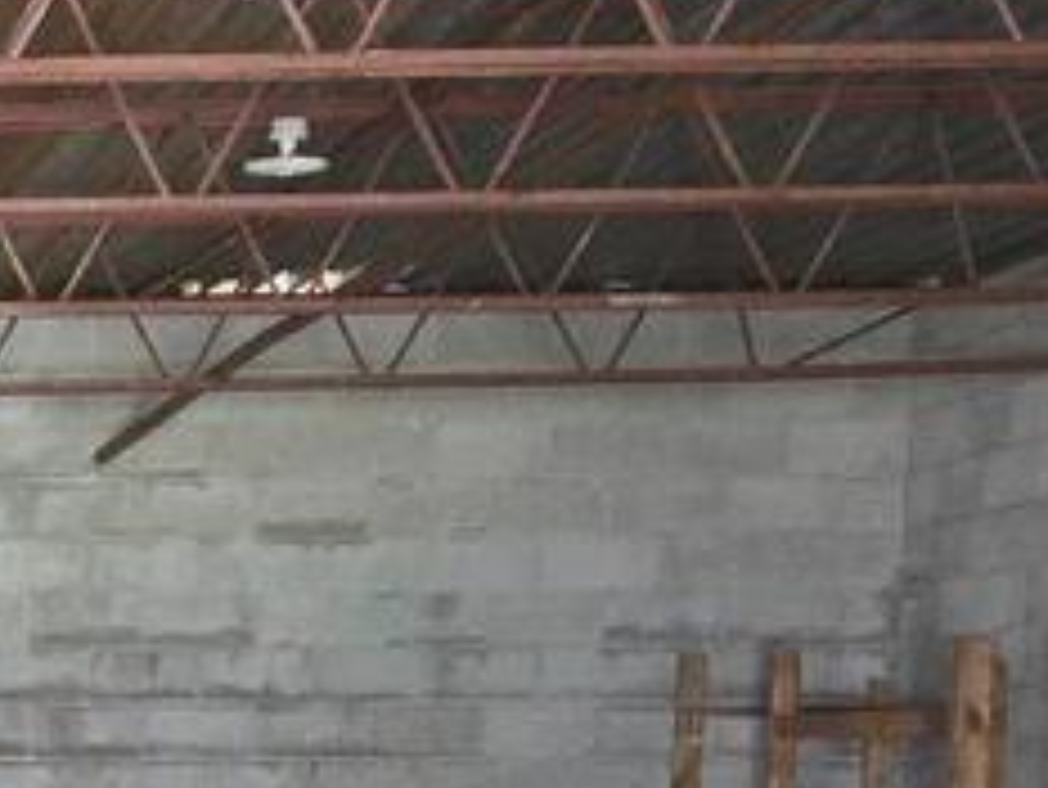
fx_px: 4301
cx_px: -990
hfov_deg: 12.4
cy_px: 1283
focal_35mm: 142
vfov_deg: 10.0
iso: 160
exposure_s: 1/12
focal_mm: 5.4
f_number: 1.8
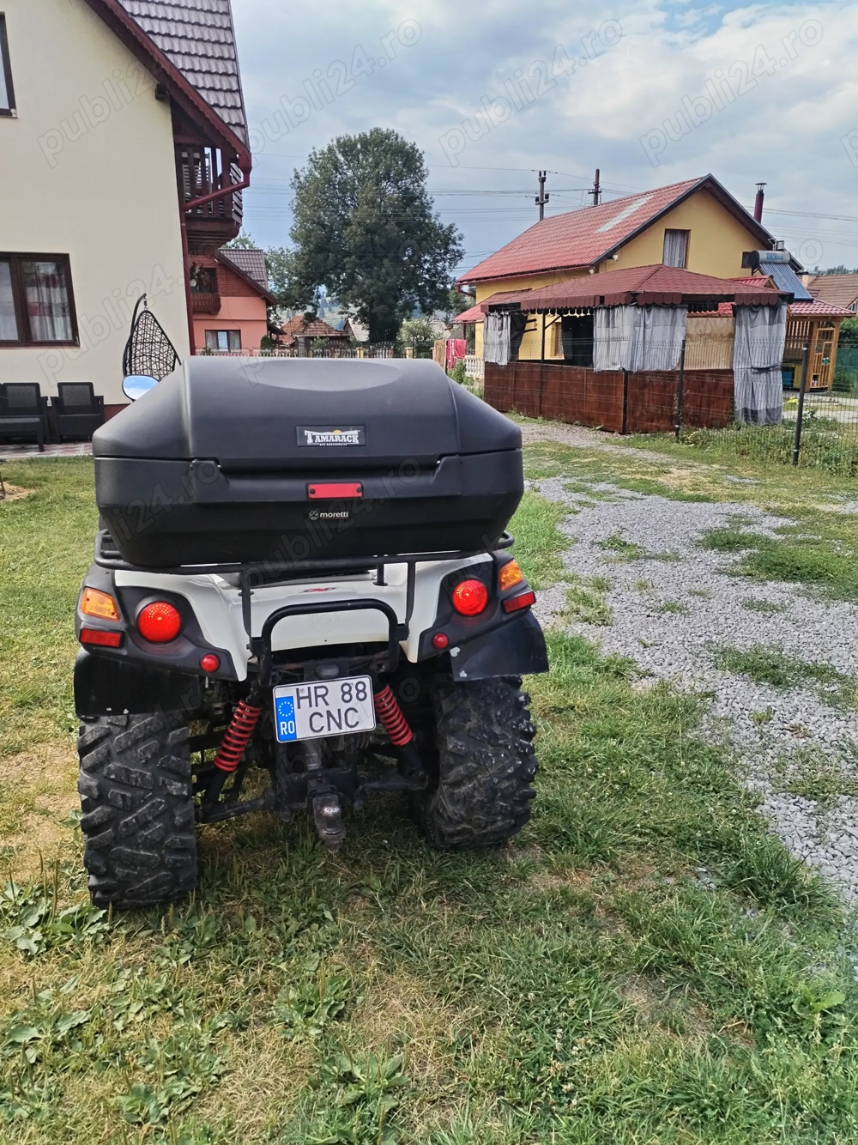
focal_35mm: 26
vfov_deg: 67.3
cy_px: 572
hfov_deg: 53.0
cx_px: 429
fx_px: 860
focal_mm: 4.75
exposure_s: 1/528
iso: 100
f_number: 1.8
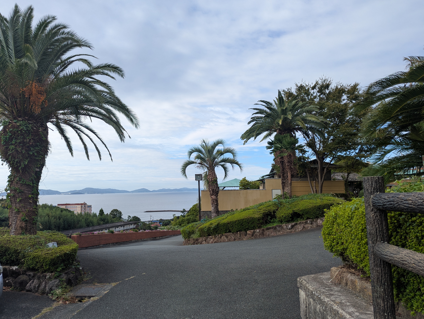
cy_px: 160
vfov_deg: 56.9
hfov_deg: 71.5
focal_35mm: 24
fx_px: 294
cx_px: 212
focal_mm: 6.81
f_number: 1.85
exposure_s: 1/1639
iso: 55
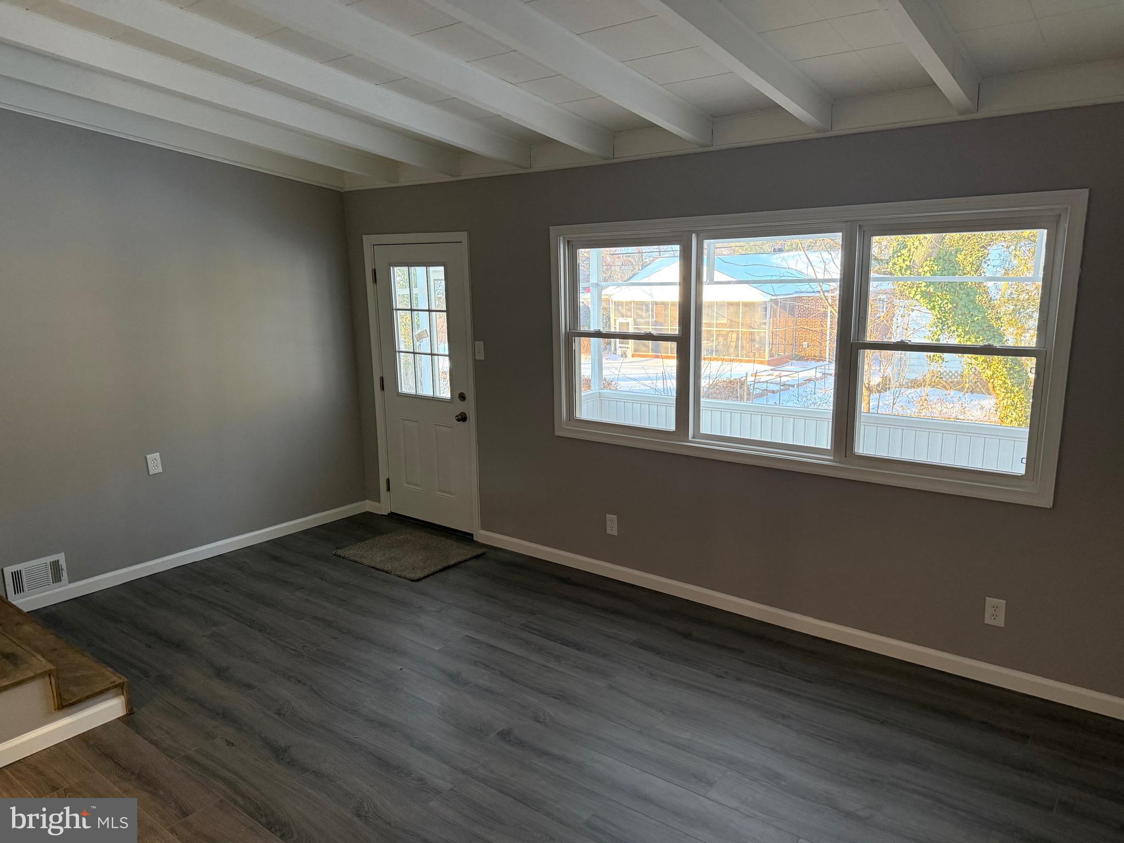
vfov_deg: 56.8
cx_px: 562
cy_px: 422
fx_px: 779
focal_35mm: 24
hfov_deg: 71.6
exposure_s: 1/60
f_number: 1.78
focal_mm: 6.76
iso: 320
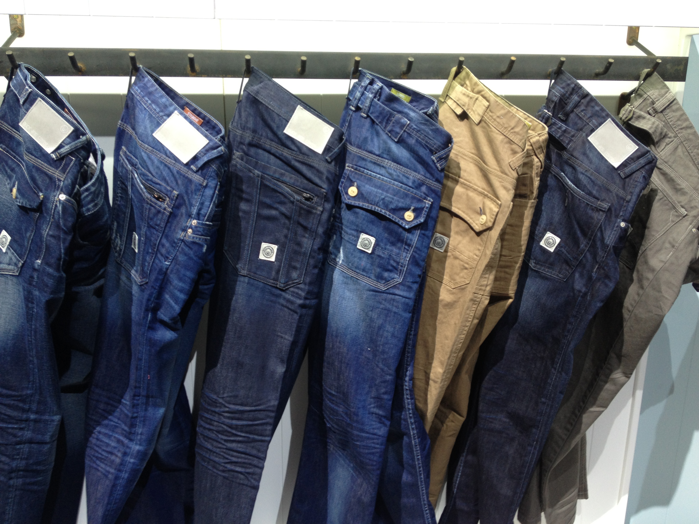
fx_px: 707
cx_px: 350
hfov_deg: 52.6
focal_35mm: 35
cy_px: 262
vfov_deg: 40.7
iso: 64
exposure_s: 1/30
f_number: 2.4
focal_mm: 4.28
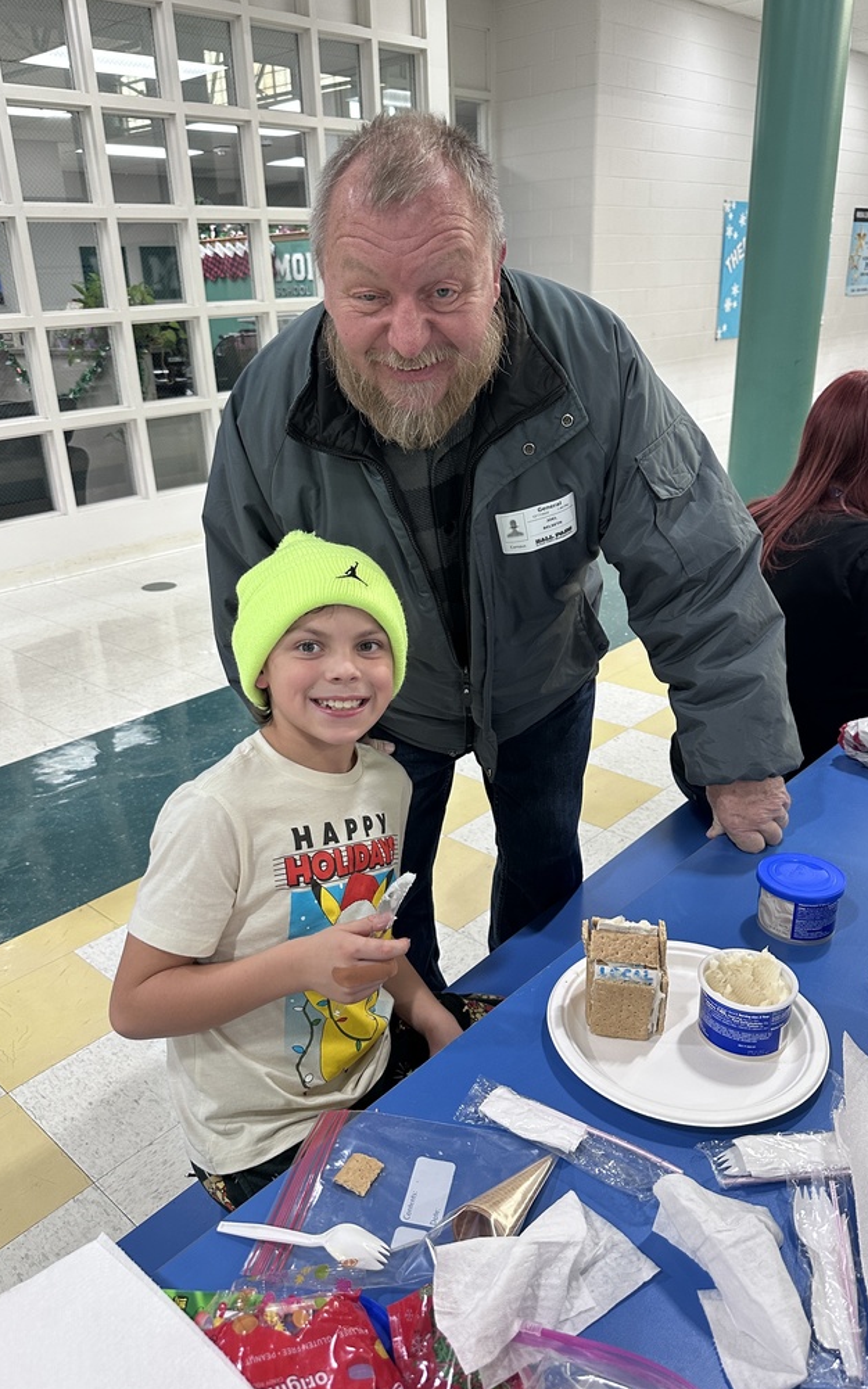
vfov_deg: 70.4
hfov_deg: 47.6
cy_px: 699
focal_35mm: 26
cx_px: 431
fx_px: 984
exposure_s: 1/120
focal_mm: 6.86
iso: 200
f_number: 1.78
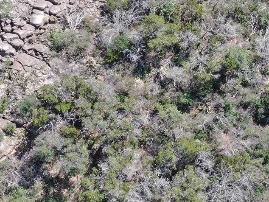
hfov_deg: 12.7
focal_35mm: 155
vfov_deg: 9.5
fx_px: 1205
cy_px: -6
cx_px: 103
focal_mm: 8.6
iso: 100
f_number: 3.8
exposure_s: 1/320
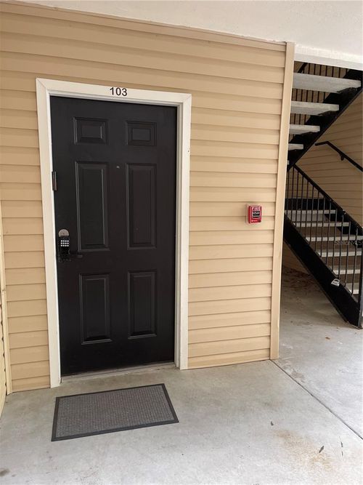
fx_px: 350
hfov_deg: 54.9
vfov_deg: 69.4
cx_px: 182
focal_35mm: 25
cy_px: 242
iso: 125
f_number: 1.6
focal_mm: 5.1
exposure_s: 1/83
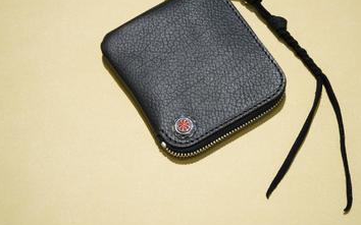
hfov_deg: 28.6
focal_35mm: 72
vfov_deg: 18.0
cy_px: 66
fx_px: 708
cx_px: 202
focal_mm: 50
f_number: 8
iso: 2000
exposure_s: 1/50
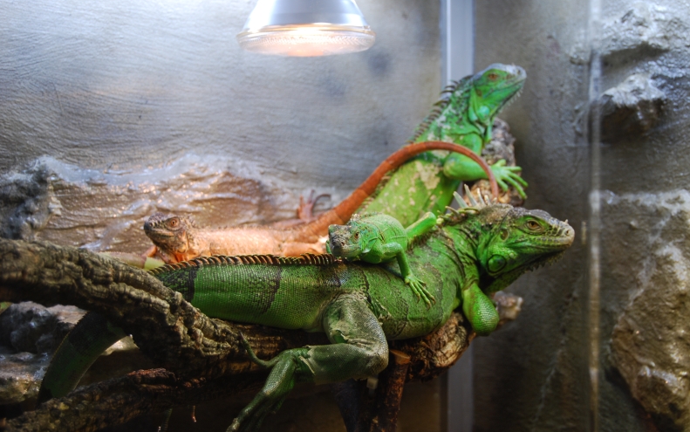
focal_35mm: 65
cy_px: 221
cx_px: 345
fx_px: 1223
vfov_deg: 20.0
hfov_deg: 31.5
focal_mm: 42
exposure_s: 1/60
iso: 250
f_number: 5.3
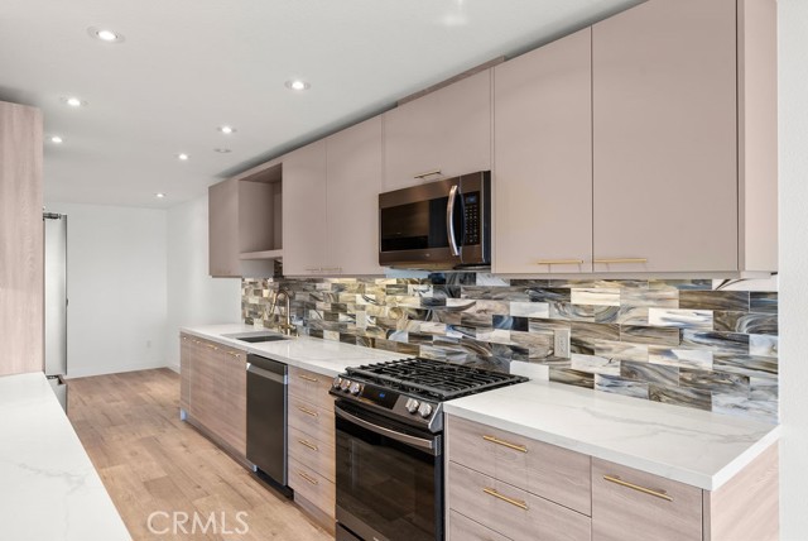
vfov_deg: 59.6
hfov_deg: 81.2
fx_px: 472
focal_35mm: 21
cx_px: 404
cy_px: 270
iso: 400
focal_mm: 21
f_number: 8
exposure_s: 1/8
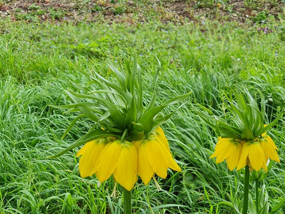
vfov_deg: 51.3
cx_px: 142
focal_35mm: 27
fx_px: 222
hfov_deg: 65.3
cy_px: 109
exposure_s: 1/684
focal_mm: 5.4
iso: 50
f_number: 1.8
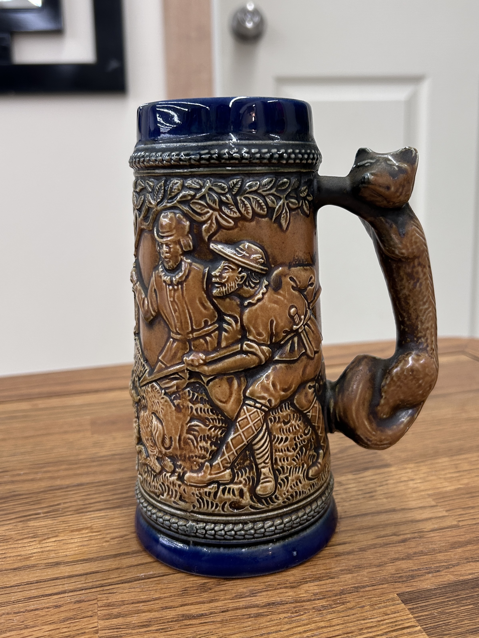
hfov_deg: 53.1
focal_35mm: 26
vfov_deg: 67.3
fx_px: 480
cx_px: 240
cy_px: 319
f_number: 1.5
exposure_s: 1/120
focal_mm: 5.7
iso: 125
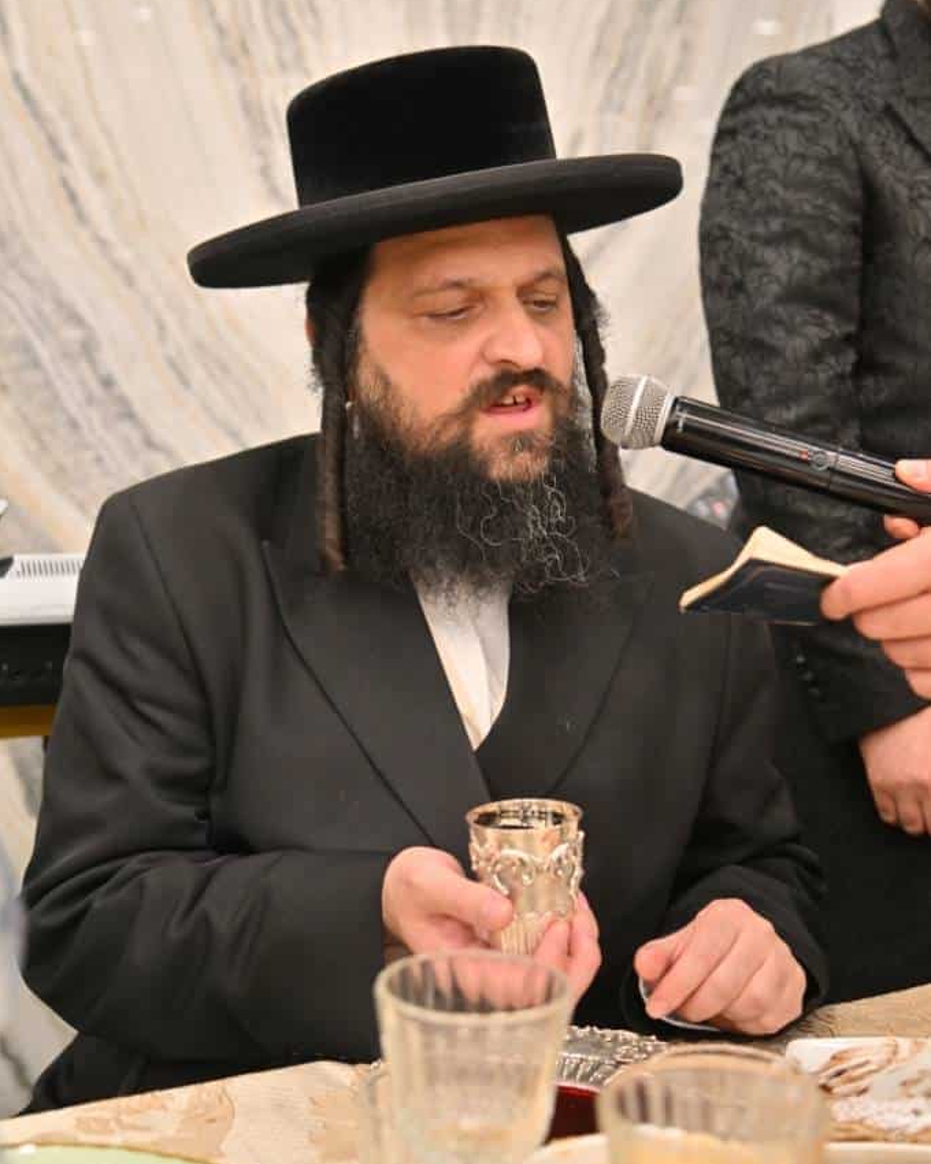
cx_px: 465
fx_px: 1791
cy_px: 516
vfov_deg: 36.0
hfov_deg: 29.1
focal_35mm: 52
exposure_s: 1/160
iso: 500
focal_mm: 46
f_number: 4
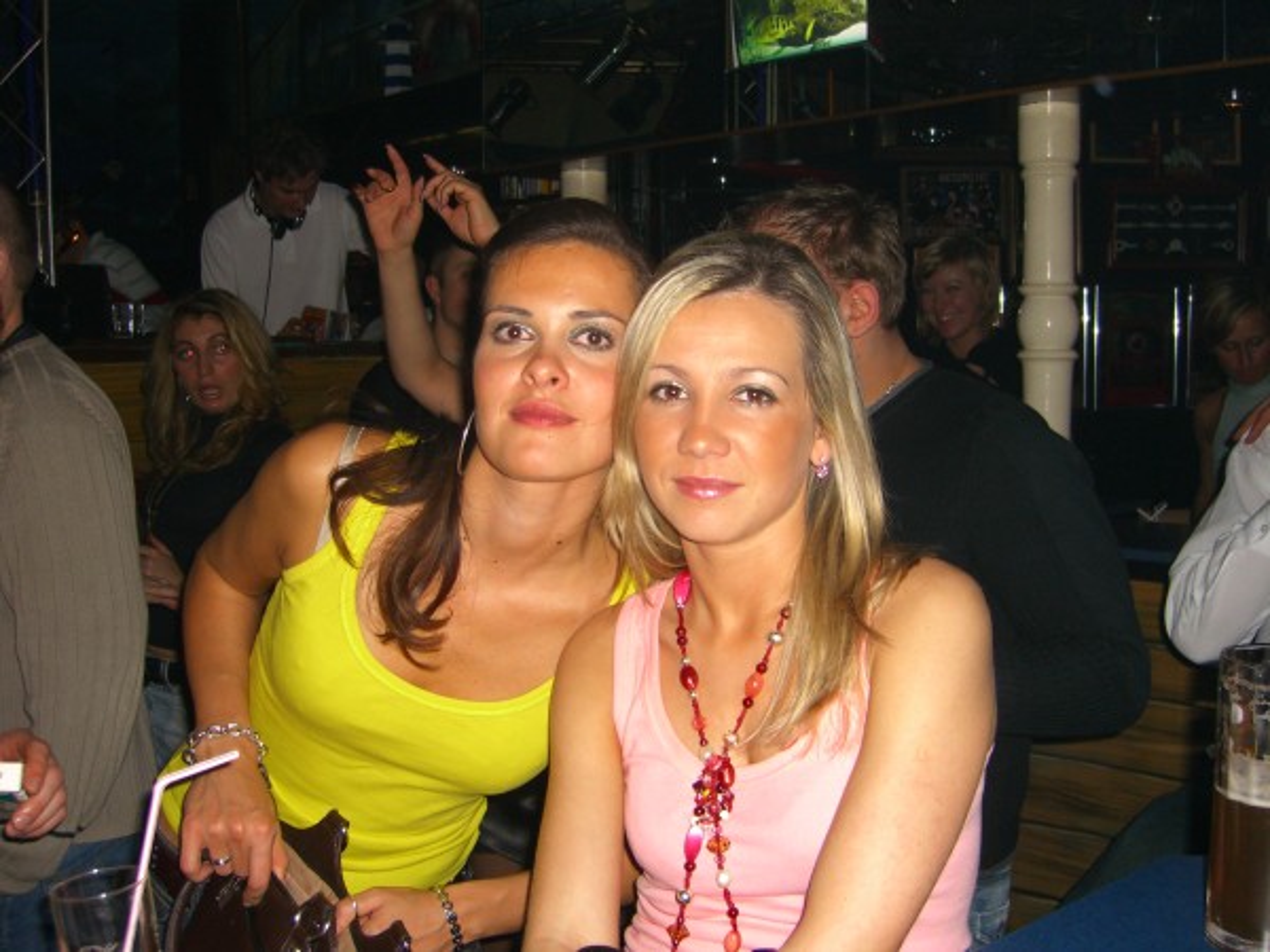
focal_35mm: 38
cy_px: 476
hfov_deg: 49.0
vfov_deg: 37.7
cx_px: 635
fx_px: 1394
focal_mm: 7.9
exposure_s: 1/60
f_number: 2.8
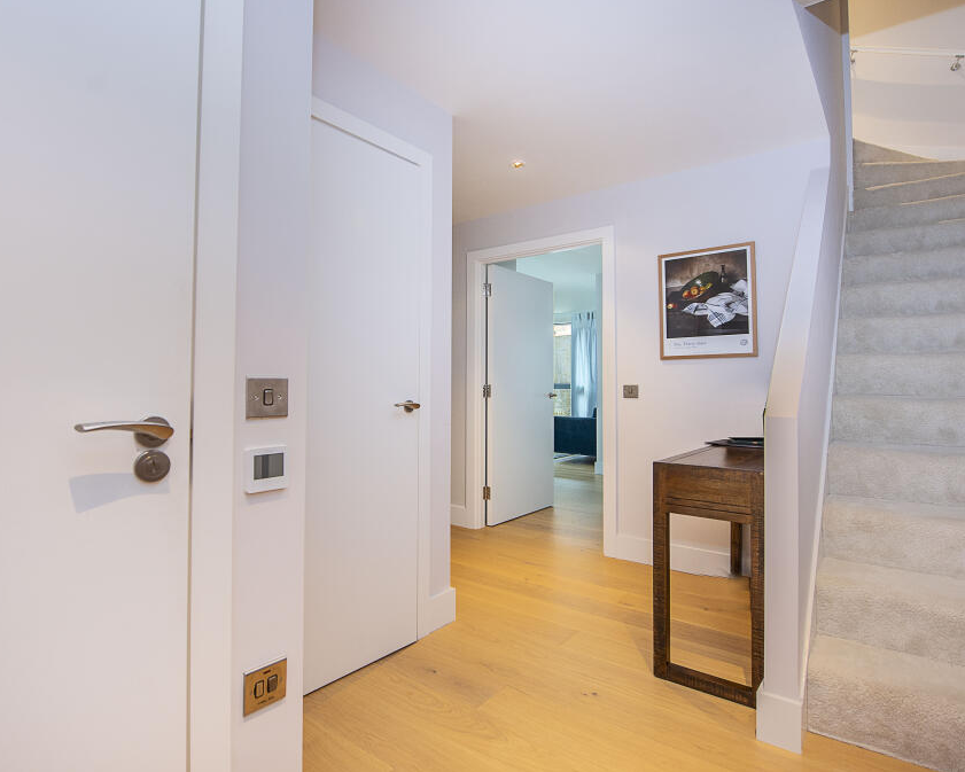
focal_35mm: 16
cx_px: 489
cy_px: 381
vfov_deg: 80.4
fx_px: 457
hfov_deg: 93.1
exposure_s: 1/40
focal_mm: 14
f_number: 5.6
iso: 320
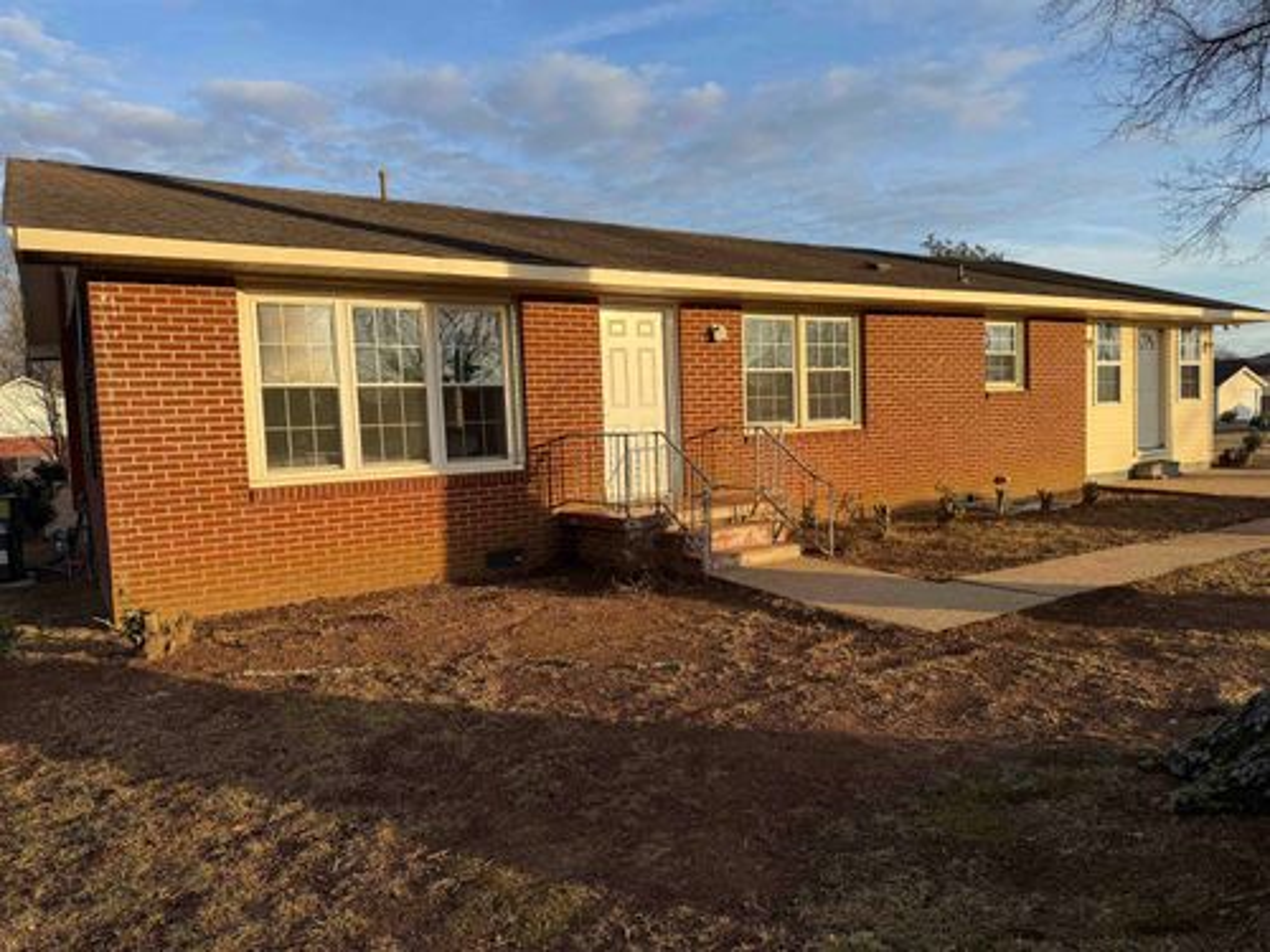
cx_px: 635
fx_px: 881
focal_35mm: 24
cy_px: 476
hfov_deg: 71.6
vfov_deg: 56.8
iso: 80
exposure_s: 1/1949
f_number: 1.78
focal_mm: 6.76
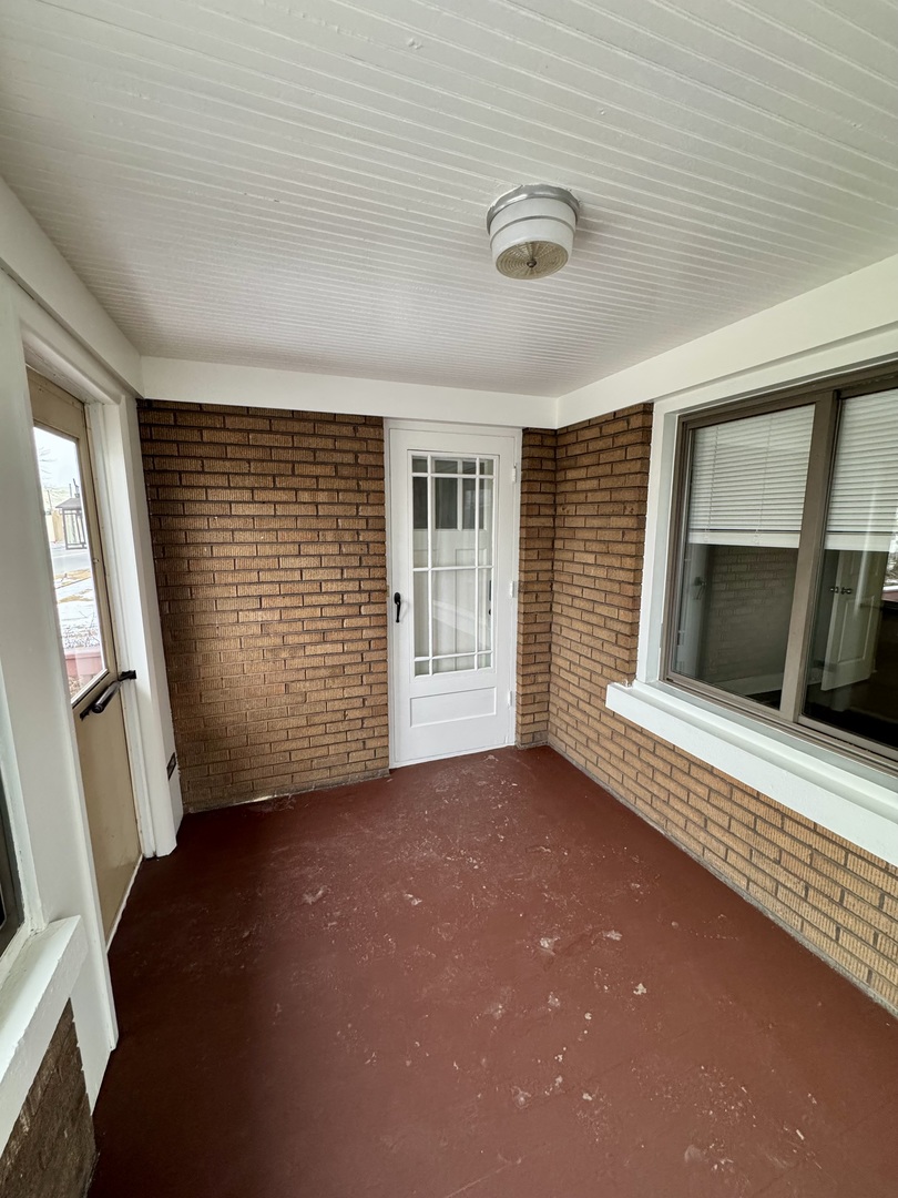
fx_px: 484
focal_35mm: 14
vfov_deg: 102.1
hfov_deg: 85.7
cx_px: 449
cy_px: 599
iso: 320
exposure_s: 1/95
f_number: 2.2
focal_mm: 2.22
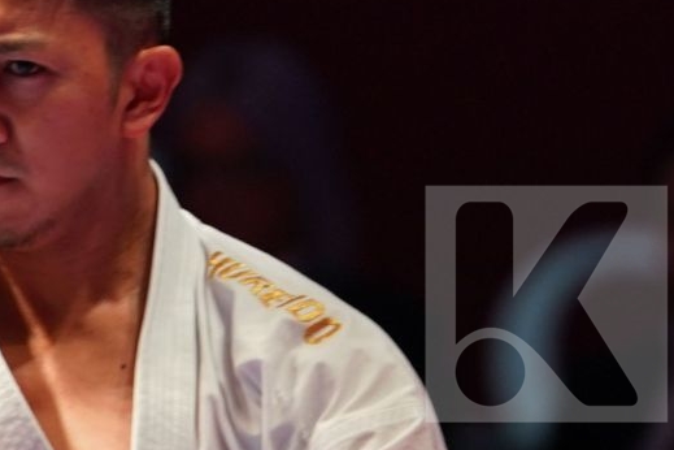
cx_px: 106
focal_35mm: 1030
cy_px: 304
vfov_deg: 1.3
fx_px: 19282
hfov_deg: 2.0
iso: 640
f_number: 2.8
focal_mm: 198
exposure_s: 1/200
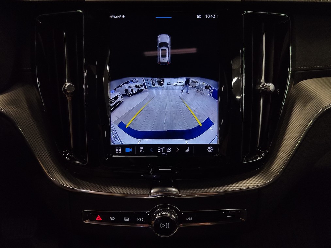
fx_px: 277
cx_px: 166
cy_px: 124
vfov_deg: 48.2
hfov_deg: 61.7
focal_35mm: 29
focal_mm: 5.52
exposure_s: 1/100
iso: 1597
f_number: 1.9
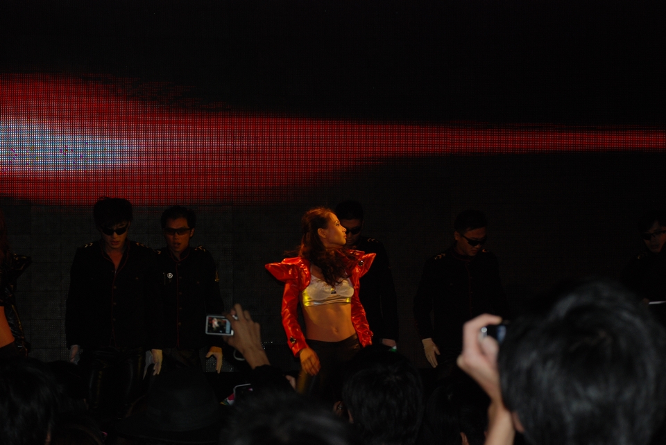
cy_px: 222
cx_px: 333
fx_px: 1833
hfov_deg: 20.6
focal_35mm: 99
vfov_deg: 13.9
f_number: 5.3
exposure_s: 1/60
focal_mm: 66
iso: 400
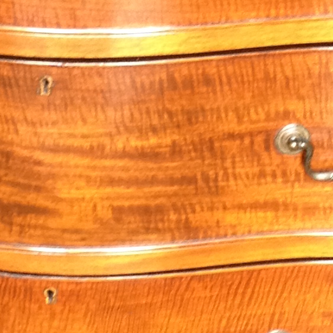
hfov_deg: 9.7
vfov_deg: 9.7
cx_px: 61
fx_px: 1959
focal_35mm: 180
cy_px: 66
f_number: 2.4
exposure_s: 1/20
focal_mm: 4.28
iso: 125
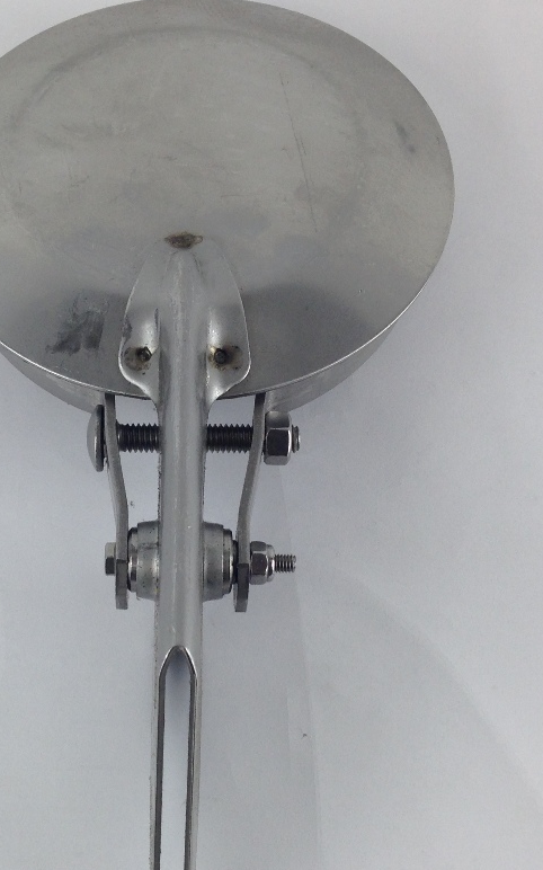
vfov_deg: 35.1
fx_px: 1374
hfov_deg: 22.1
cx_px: 136
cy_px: 469
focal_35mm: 58
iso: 50
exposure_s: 1/120
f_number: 2.4
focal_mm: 4.12
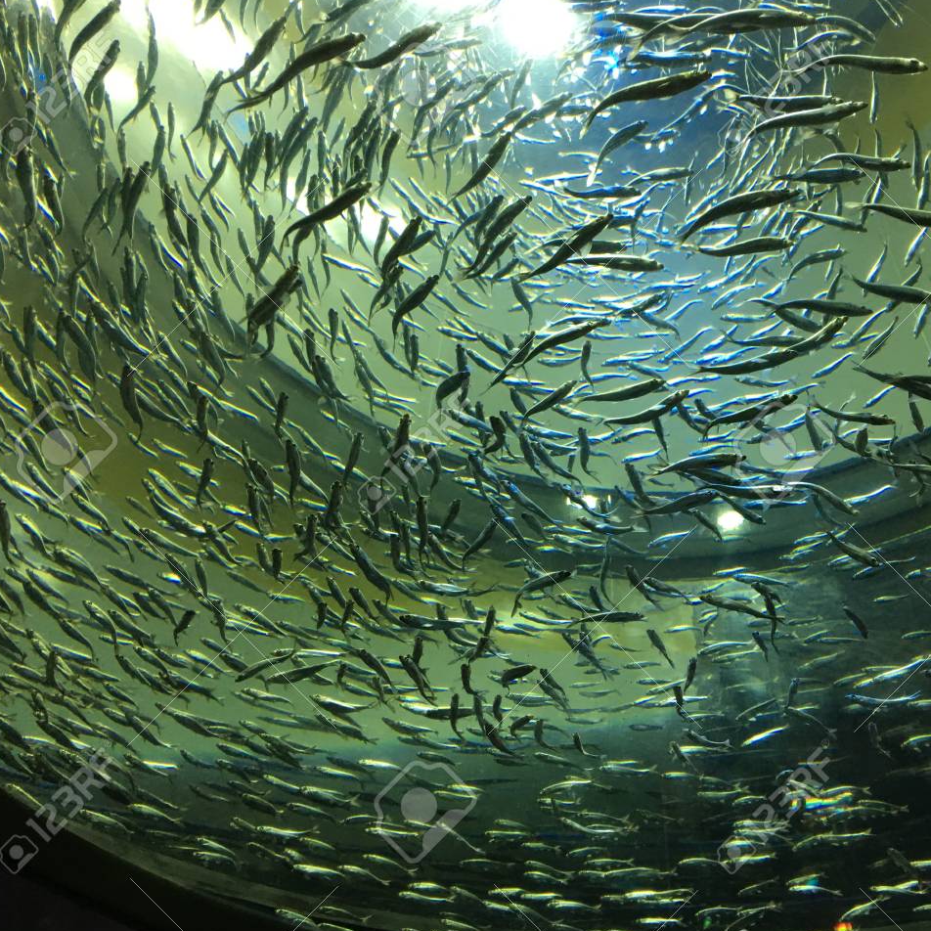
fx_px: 1065
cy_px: 466
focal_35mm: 35
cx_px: 597
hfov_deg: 46.7
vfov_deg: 47.2
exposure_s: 1/30
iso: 40
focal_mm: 4.15
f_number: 2.2
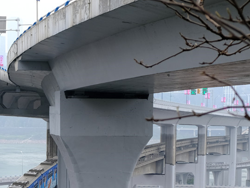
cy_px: 191
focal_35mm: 102
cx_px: 47
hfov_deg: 19.1
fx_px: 737
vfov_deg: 14.3
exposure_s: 1/140
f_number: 4.5
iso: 200
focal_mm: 25.4
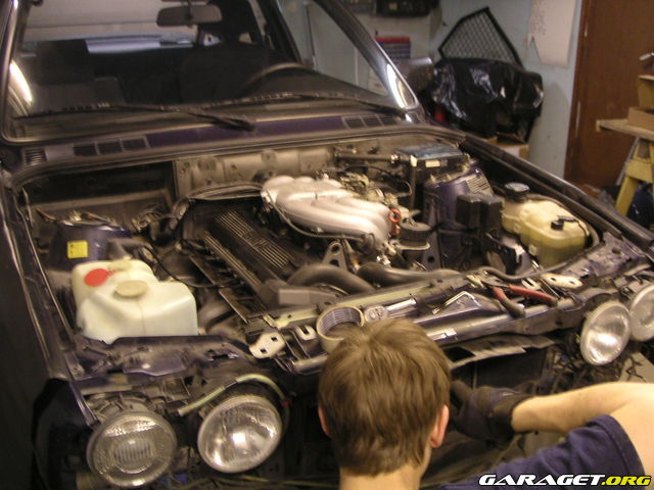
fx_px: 718
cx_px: 327
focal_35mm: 38
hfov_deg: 49.0
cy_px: 245
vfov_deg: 37.7
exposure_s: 1/10
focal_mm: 6
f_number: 2.8
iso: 100
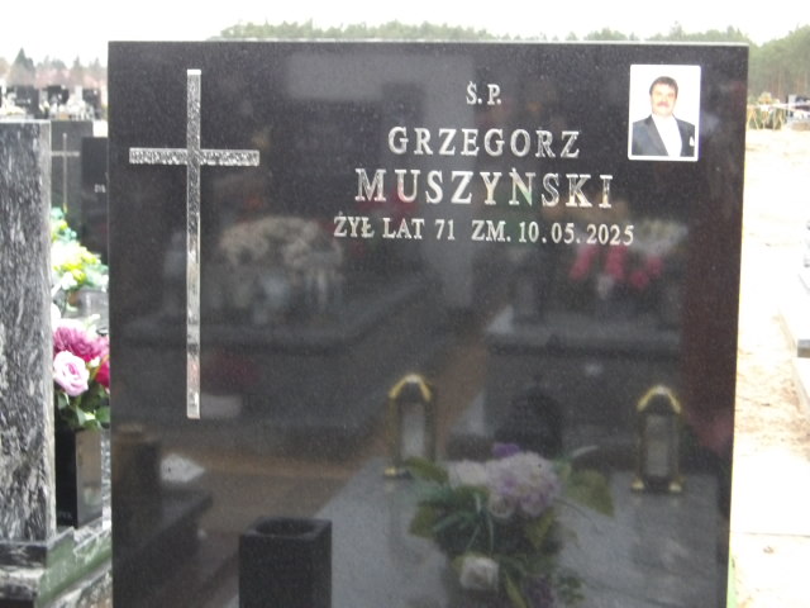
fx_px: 1638
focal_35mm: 70
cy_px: 304
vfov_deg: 21.0
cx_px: 405
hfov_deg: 27.8
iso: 800
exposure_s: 1/60
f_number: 4.9
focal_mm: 12.5
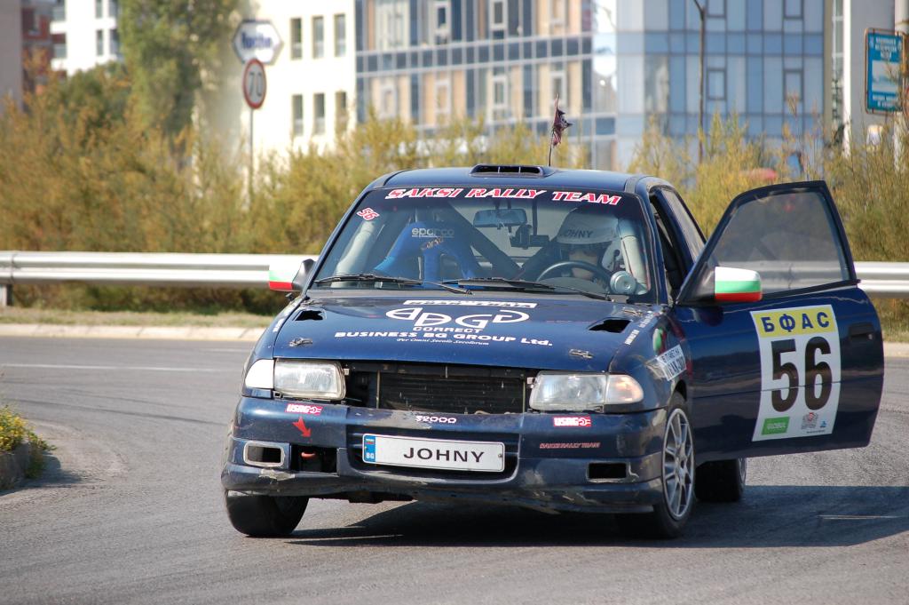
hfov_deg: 8.3
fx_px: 6244
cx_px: 454
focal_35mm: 248
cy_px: 302
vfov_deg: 5.5
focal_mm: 165
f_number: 5.3
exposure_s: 1/1000
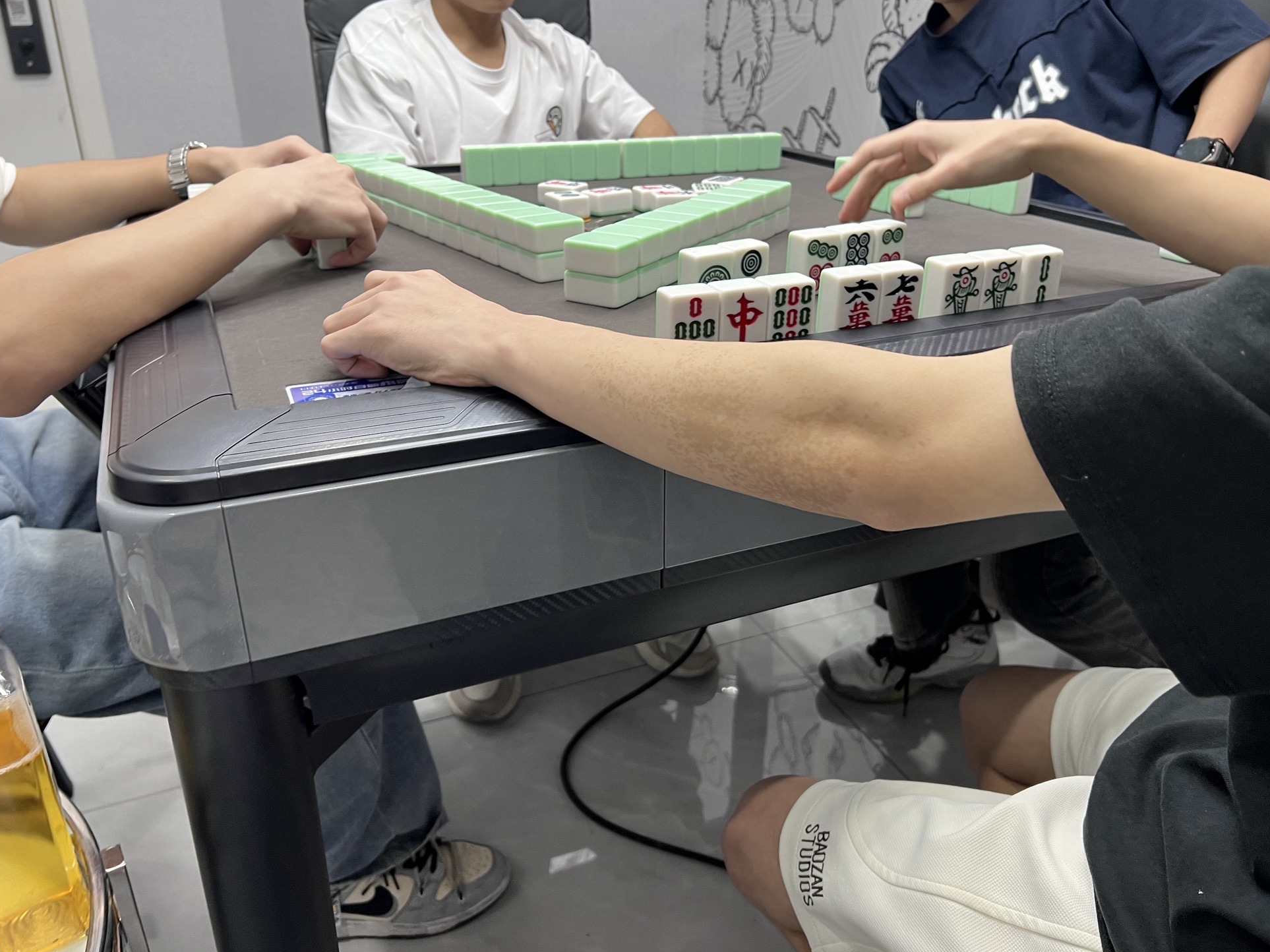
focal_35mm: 27
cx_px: 654
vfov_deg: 51.3
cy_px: 472
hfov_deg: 65.3
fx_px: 990
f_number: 1.5
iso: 80
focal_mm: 5.7
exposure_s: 1/50
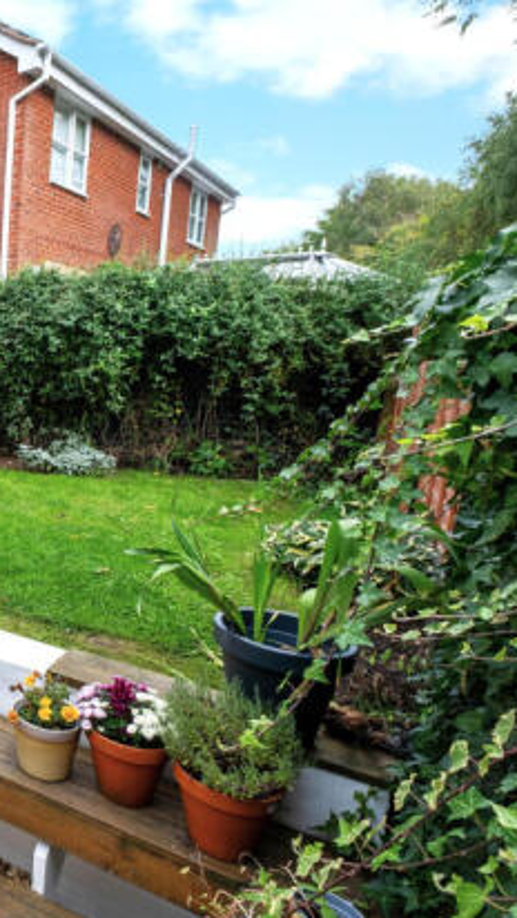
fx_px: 609
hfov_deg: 33.8
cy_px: 451
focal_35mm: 25
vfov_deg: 74.0
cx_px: -150
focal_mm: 10
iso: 160
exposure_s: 1/70
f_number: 8
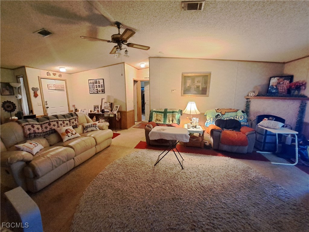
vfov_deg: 89.9
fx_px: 116
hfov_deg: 106.2
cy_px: 116
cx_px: 154
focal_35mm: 13
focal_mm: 1.74
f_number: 2.2
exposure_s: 1/20
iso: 500
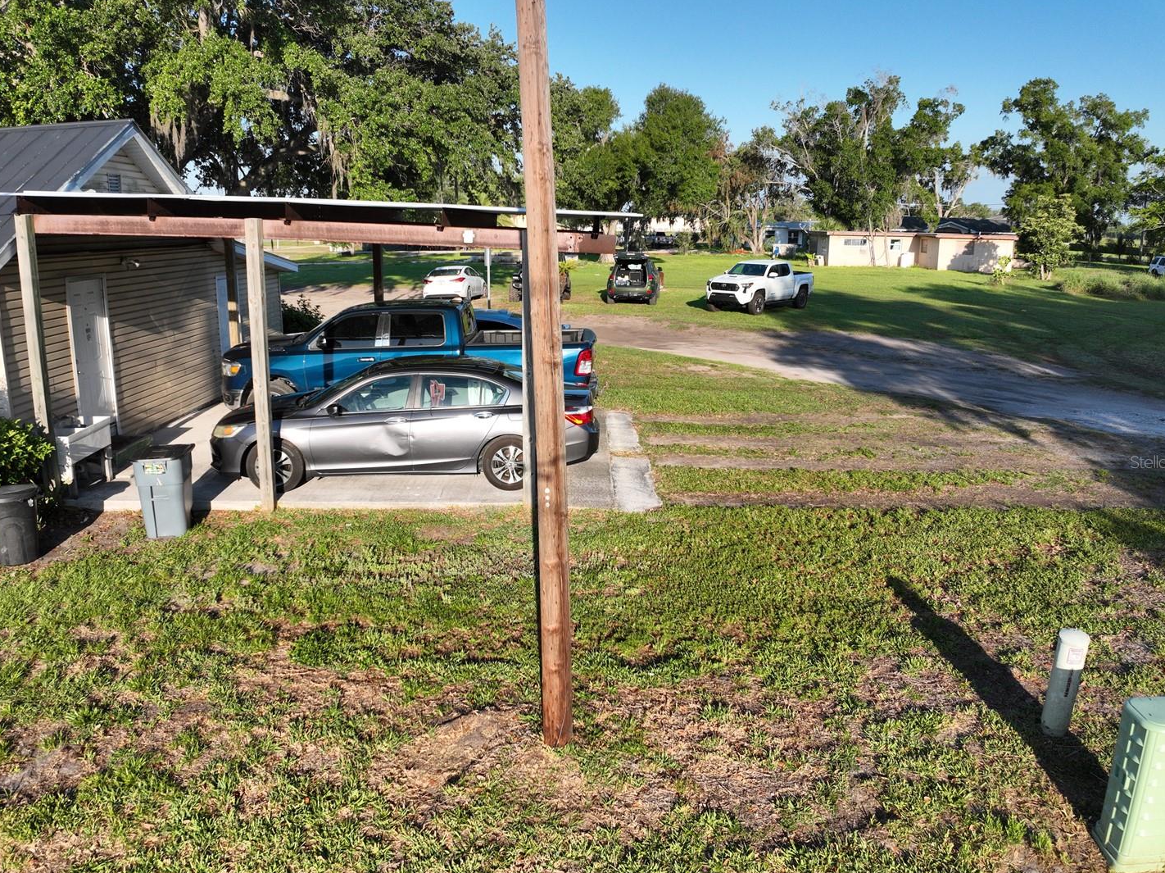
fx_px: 908
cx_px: 552
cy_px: 462
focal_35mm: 27
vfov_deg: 51.3
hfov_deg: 65.3
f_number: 4
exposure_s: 1/1000
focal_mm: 12.29
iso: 170
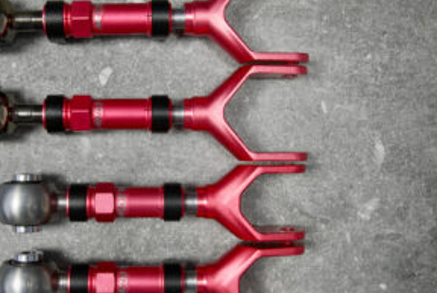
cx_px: 152
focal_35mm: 43
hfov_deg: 44.8
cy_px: 144
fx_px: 523
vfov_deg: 31.3
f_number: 8
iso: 1000
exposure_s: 1/25
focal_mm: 31
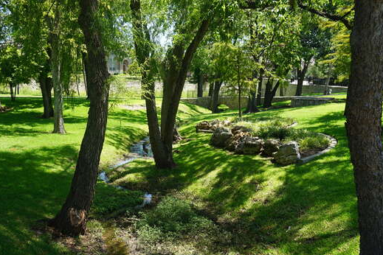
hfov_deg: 51.8
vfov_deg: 35.9
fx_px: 394
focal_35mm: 37
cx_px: 173
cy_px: 132
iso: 100
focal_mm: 16
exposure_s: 1/80
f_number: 8
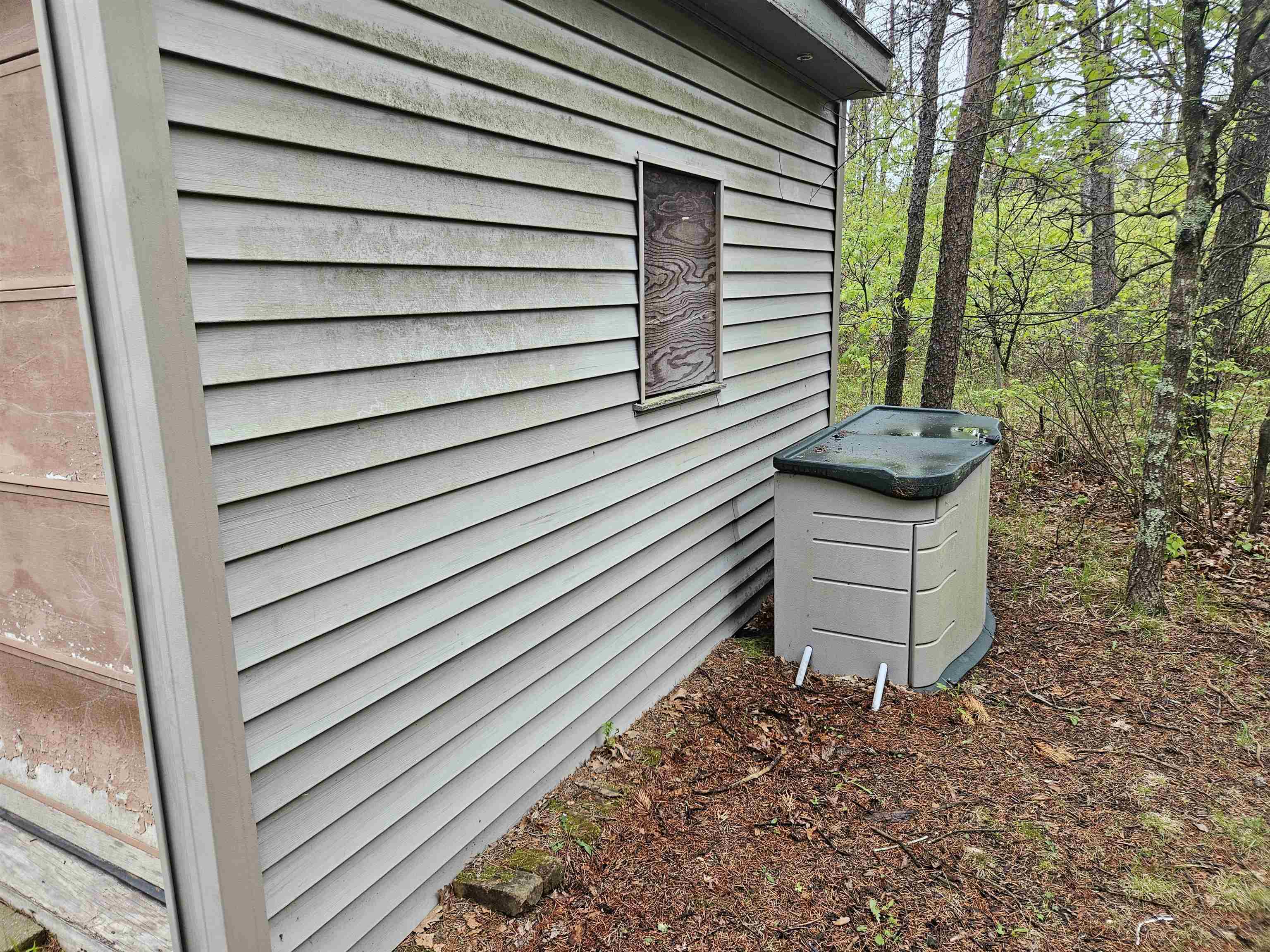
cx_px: 635
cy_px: 476
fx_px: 844
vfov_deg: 58.9
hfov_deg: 73.9
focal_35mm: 23
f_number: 1.8
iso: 125
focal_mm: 5.4
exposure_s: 1/180
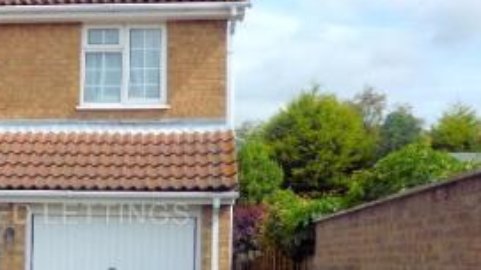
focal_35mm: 68
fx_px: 867
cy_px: 248
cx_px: 42
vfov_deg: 17.4
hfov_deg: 29.6
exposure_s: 1/500
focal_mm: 5.2
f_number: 4
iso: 80
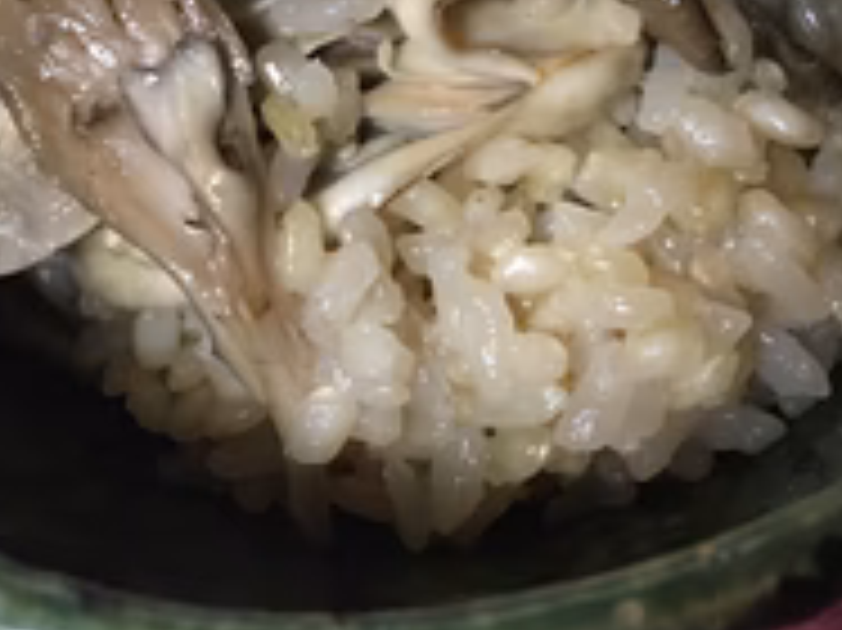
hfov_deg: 31.2
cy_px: 22
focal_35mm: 62
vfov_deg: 22.8
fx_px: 1507
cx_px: 392
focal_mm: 4.15
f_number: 2.2
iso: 100
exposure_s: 1/8
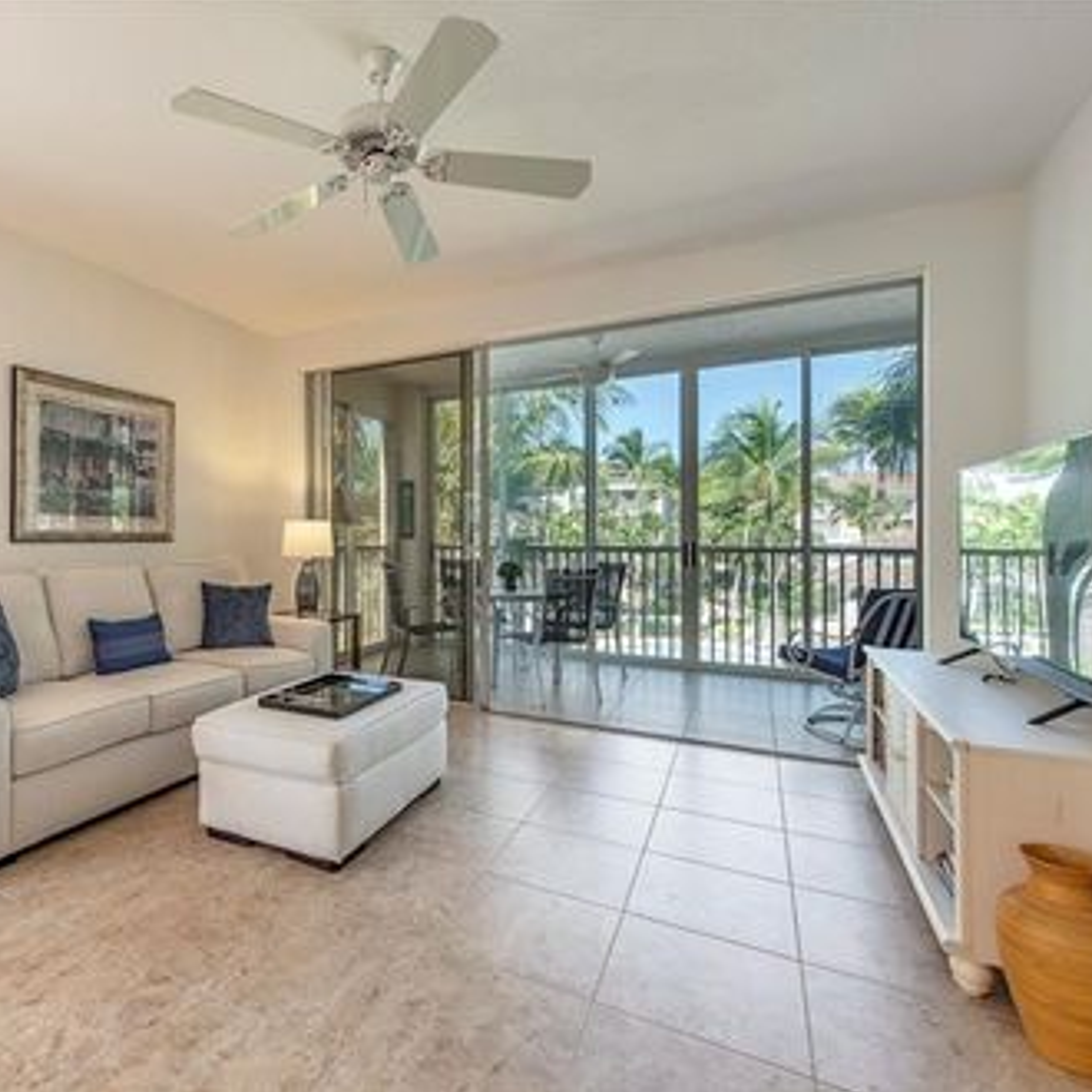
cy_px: 548
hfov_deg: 78.2
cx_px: 367
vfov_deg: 80.7
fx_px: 642
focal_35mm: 18
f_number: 9
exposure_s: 1/2.5
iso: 100
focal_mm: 14
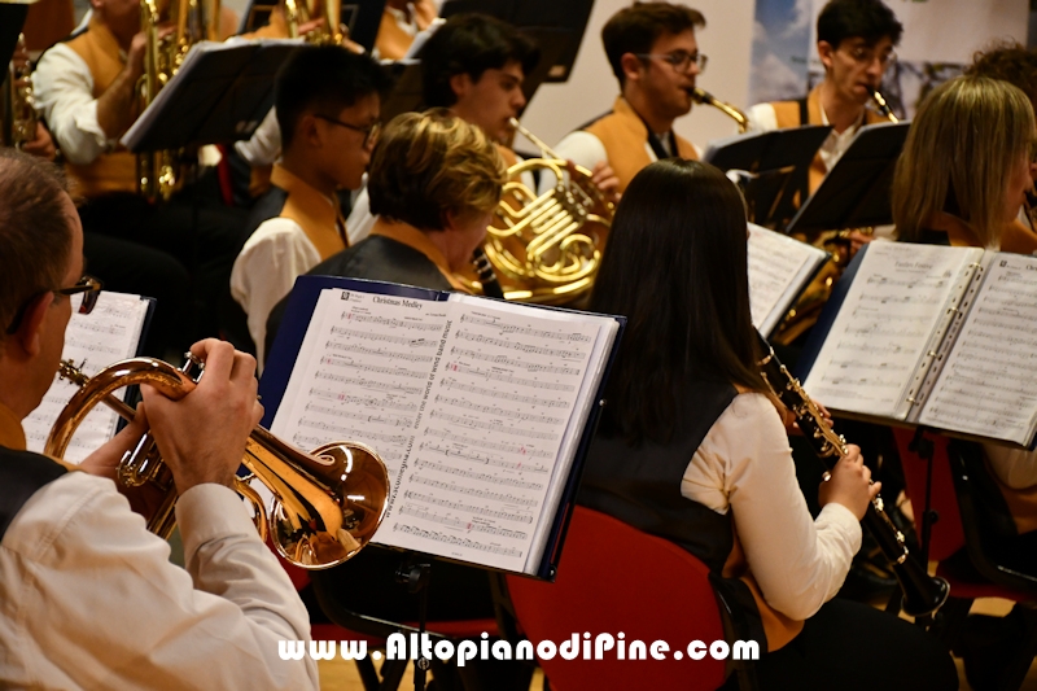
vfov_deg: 13.0
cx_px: 518
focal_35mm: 105
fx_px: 3024
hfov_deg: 19.5
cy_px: 346
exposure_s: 1/125
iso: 3200
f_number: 5
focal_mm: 70
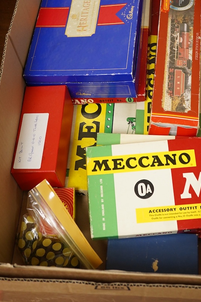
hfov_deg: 21.5
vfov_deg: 31.6
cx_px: 123
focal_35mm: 63
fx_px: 528
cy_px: 93
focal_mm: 30
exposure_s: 1/100
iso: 2000
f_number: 8
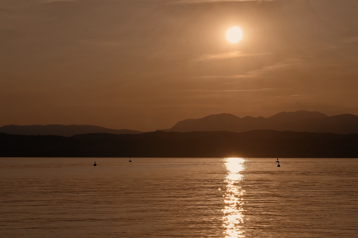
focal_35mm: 105
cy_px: 119
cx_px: 179
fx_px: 1043
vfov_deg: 13.0
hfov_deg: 19.5
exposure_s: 1/400
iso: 100
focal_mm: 70
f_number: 18
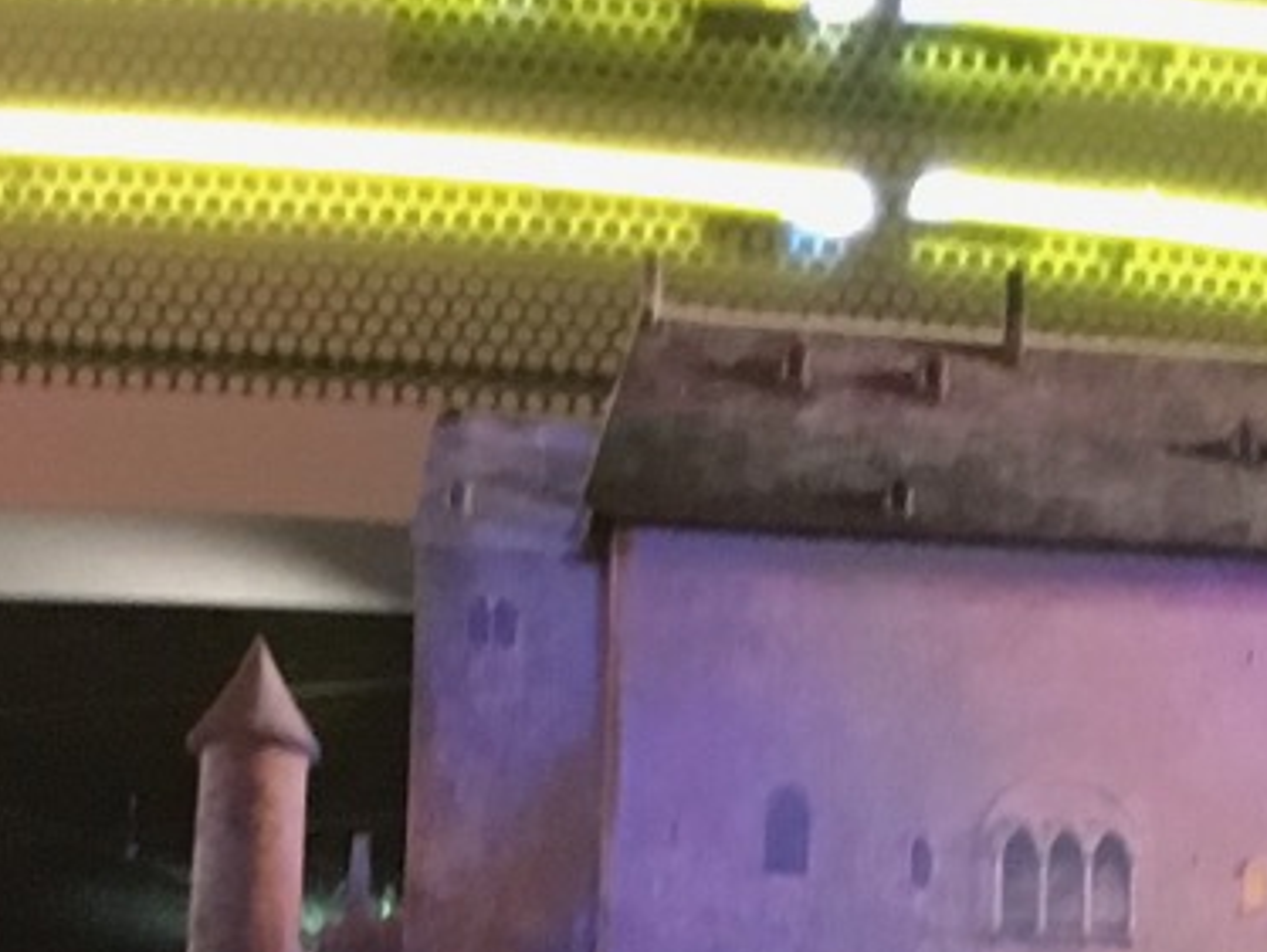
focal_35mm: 155
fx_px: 5677
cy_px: 2460
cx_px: 871
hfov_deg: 12.7
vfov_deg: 8.6
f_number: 2.2
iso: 400
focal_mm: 4.15
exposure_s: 1/15
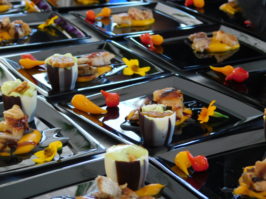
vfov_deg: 16.2
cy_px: 100
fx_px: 699
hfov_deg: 21.5
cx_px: 133
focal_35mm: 91
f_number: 4.5
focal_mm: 16.1
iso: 125
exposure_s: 1/30
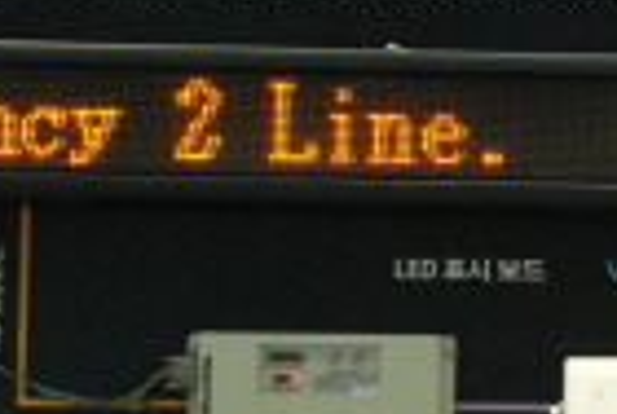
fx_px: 2353
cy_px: 288
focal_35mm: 137
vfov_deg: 10.0
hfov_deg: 14.3
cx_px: 815
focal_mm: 20
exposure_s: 1/50
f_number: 5
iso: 1600
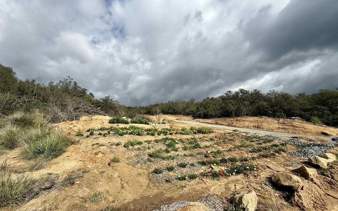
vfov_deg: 74.8
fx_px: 138
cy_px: 107
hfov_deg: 101.5
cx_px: 170
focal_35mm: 15
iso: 50
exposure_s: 1/2841
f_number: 2.2
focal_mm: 2.22
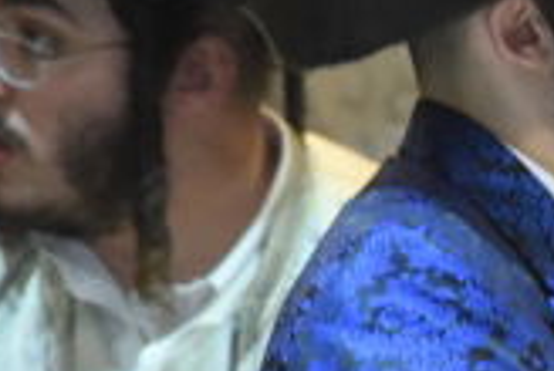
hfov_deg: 1.6
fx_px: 19209
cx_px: 1219
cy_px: 164
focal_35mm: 1246
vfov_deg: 1.1
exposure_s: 1/125
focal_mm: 200
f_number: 4.5
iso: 2500
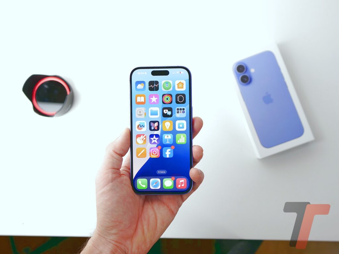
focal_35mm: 32
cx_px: 170
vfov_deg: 44.2
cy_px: 127
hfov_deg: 56.8
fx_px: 313
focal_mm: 16
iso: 200
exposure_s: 1/100
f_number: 2.2
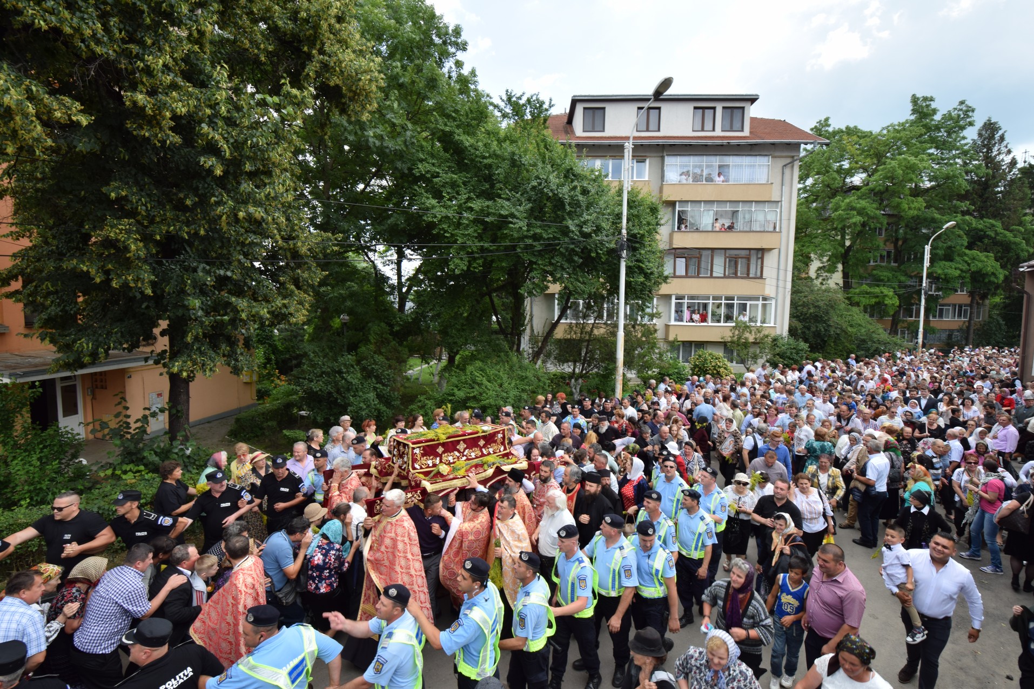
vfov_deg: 77.3
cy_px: 344
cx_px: 517
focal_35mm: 15
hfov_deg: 100.4
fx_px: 431
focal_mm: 10
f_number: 7.1
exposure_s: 1/100
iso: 100
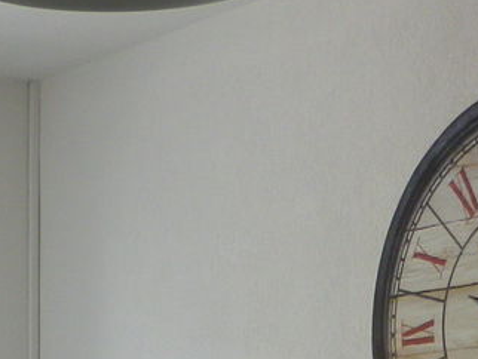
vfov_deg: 10.3
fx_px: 1921
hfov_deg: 14.1
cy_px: 576
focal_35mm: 139
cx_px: 114
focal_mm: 5
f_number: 3.2
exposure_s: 1/50
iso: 125
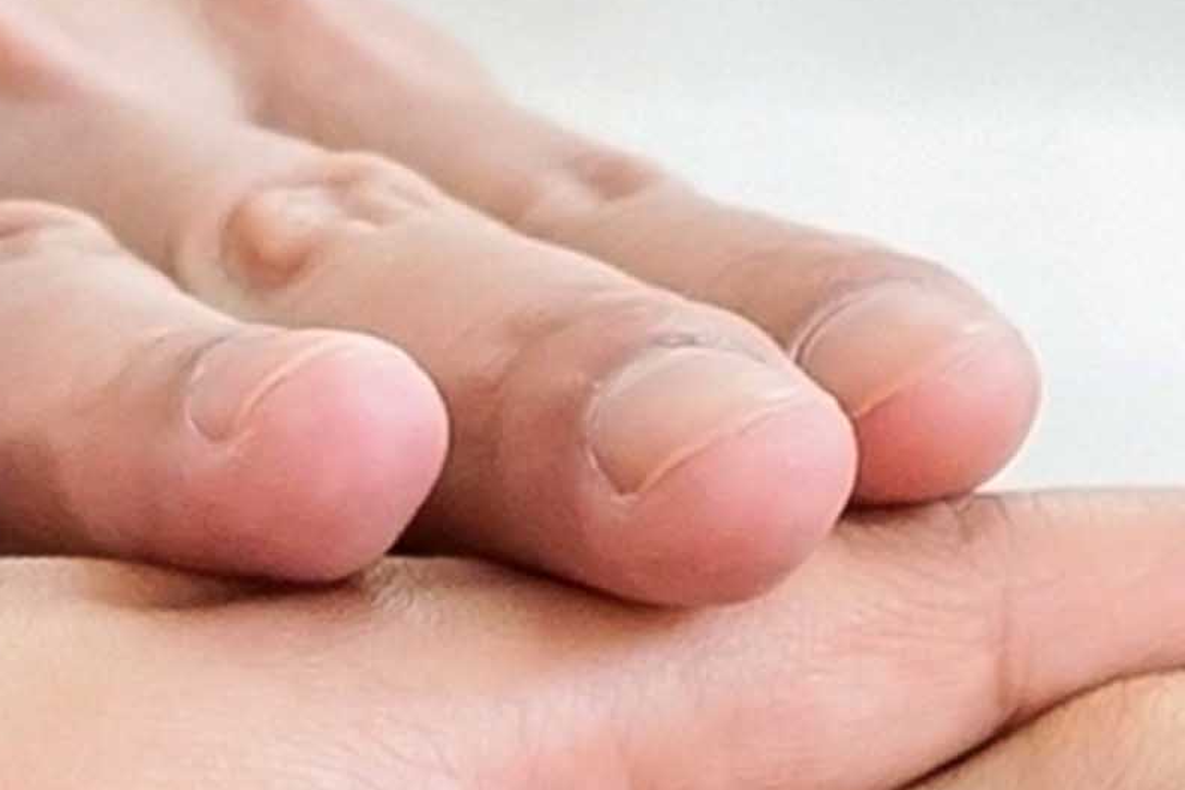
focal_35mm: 675
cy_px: 1181
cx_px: -438
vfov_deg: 2.0
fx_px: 22217
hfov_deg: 3.0
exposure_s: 1/250
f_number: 5.6
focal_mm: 60
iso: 200
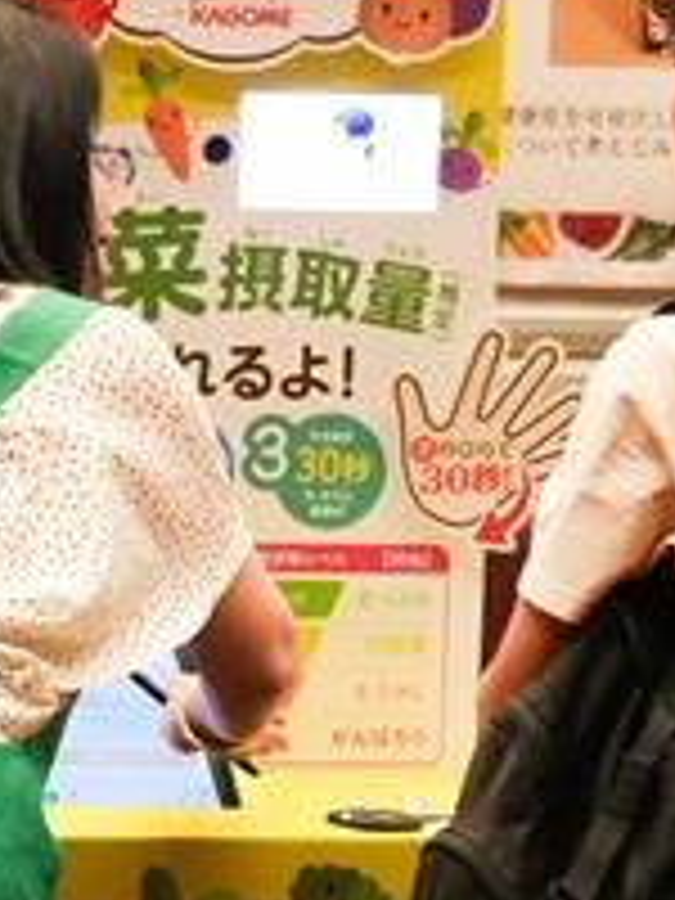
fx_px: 13005
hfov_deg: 3.0
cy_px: 466
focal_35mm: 500
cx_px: 230
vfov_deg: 4.0
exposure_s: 1/100
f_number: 5.6
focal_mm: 139
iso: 6400
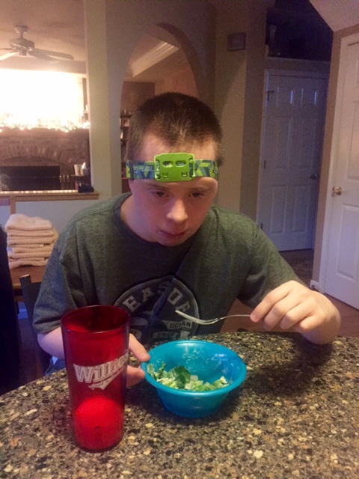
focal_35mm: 29
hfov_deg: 48.2
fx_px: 401
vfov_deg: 61.7
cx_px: 180
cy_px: 240
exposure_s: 1/15
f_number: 2.2
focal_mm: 4.15
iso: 400
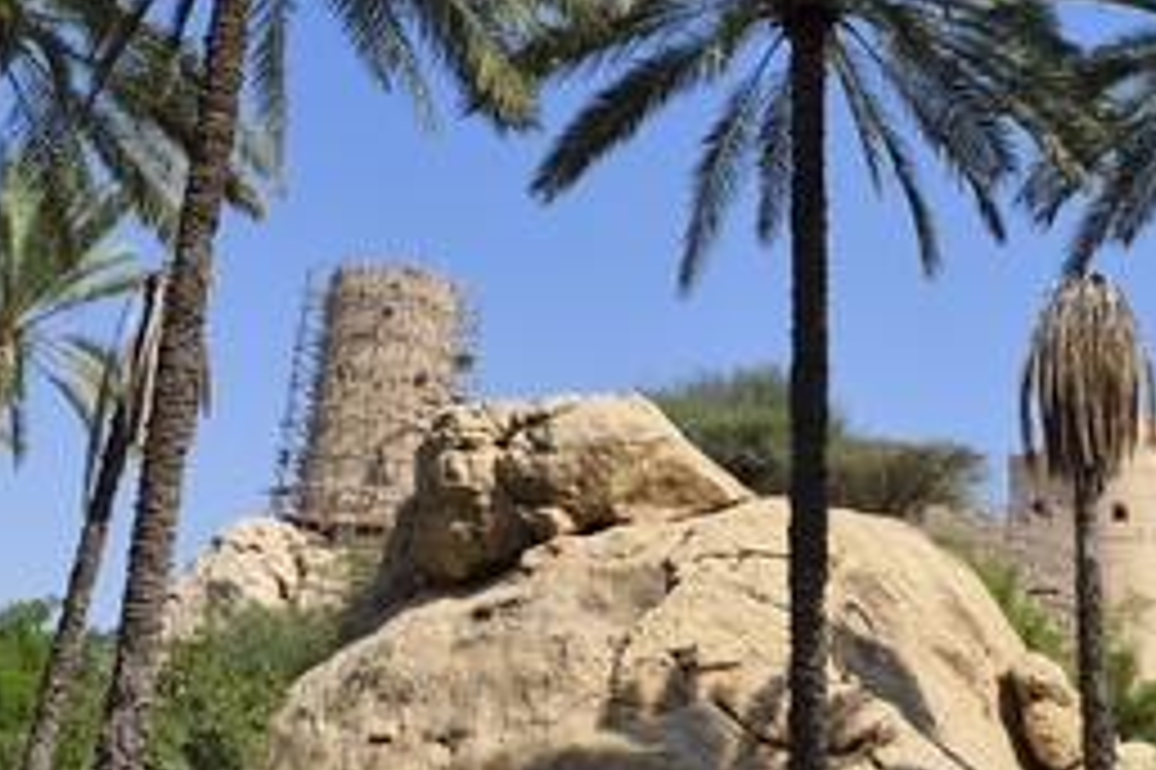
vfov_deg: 23.0
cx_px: 857
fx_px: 1893
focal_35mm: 59
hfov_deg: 33.3
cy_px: 365
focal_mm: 36
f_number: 10
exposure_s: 1/400
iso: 200
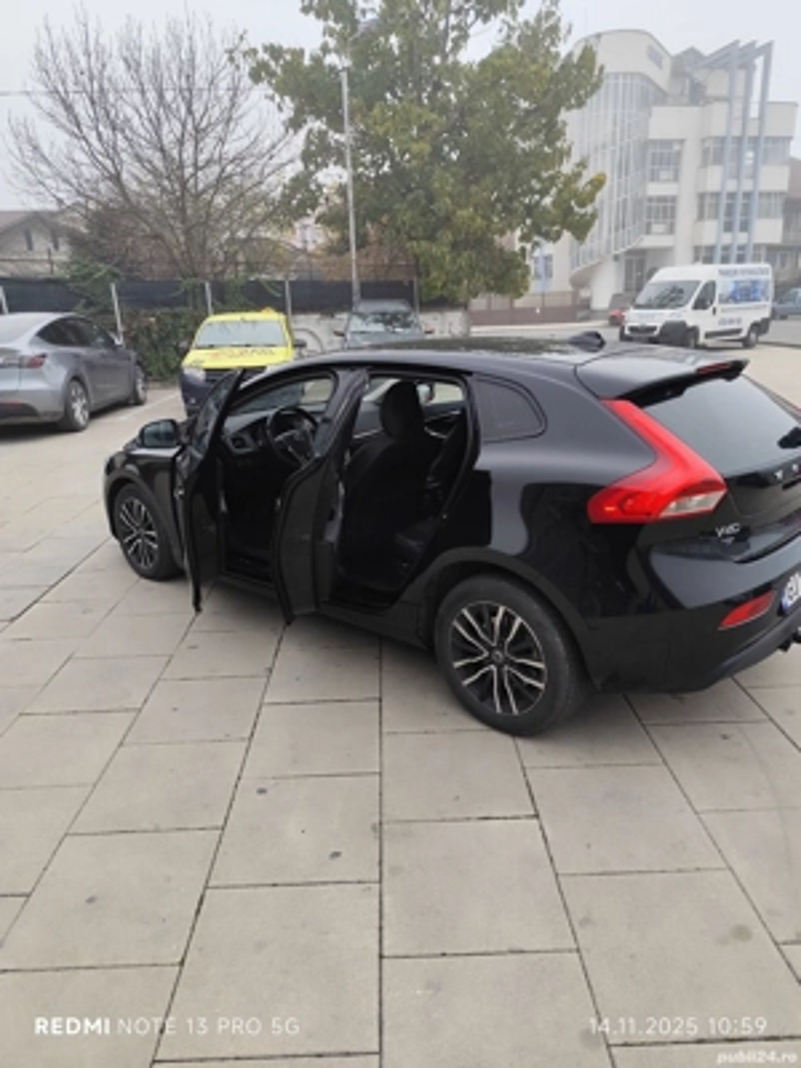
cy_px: 534
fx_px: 710
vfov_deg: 73.9
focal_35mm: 23
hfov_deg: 58.9
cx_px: 400
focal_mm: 6.19
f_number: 1.65
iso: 50
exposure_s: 1/436
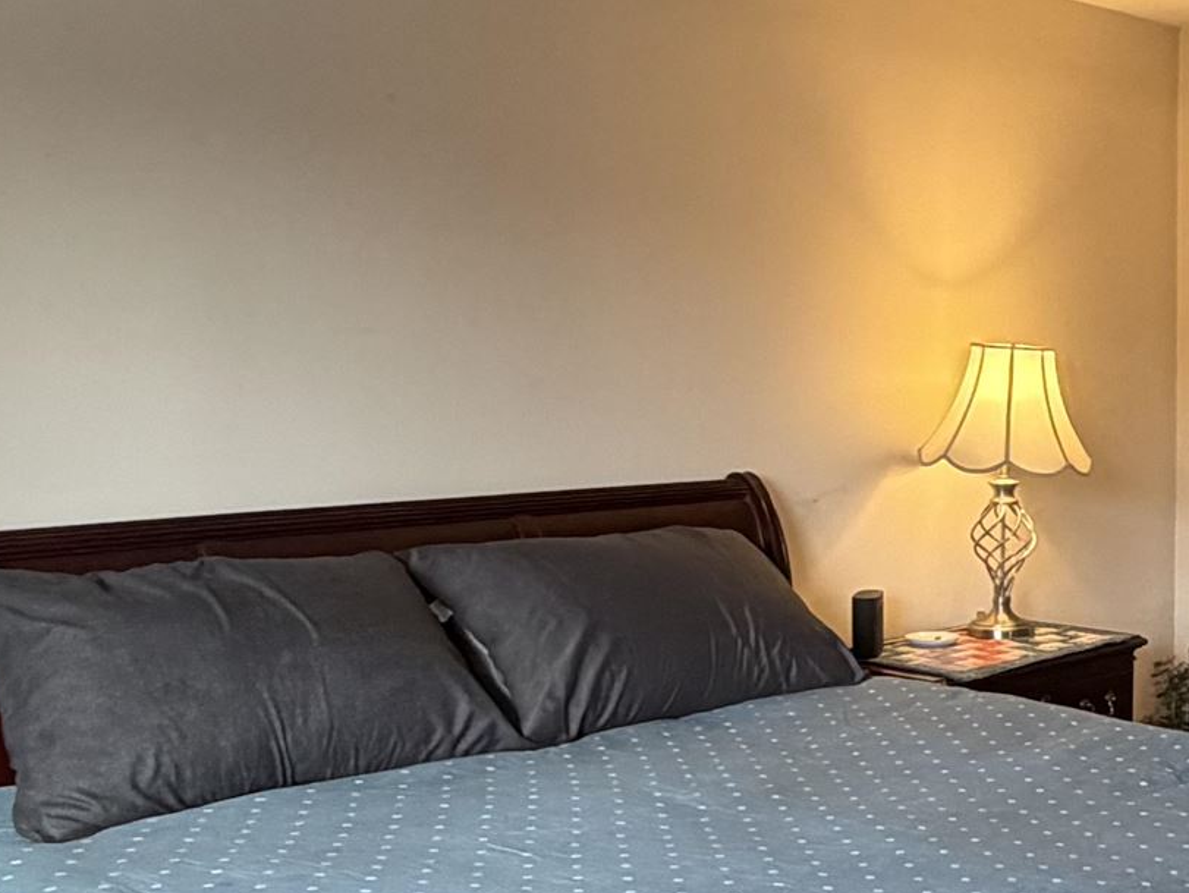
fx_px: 1821
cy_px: 491
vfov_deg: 27.5
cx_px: 1248
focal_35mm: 53
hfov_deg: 32.6
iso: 250
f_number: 2.2
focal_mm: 2.22
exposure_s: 1/60
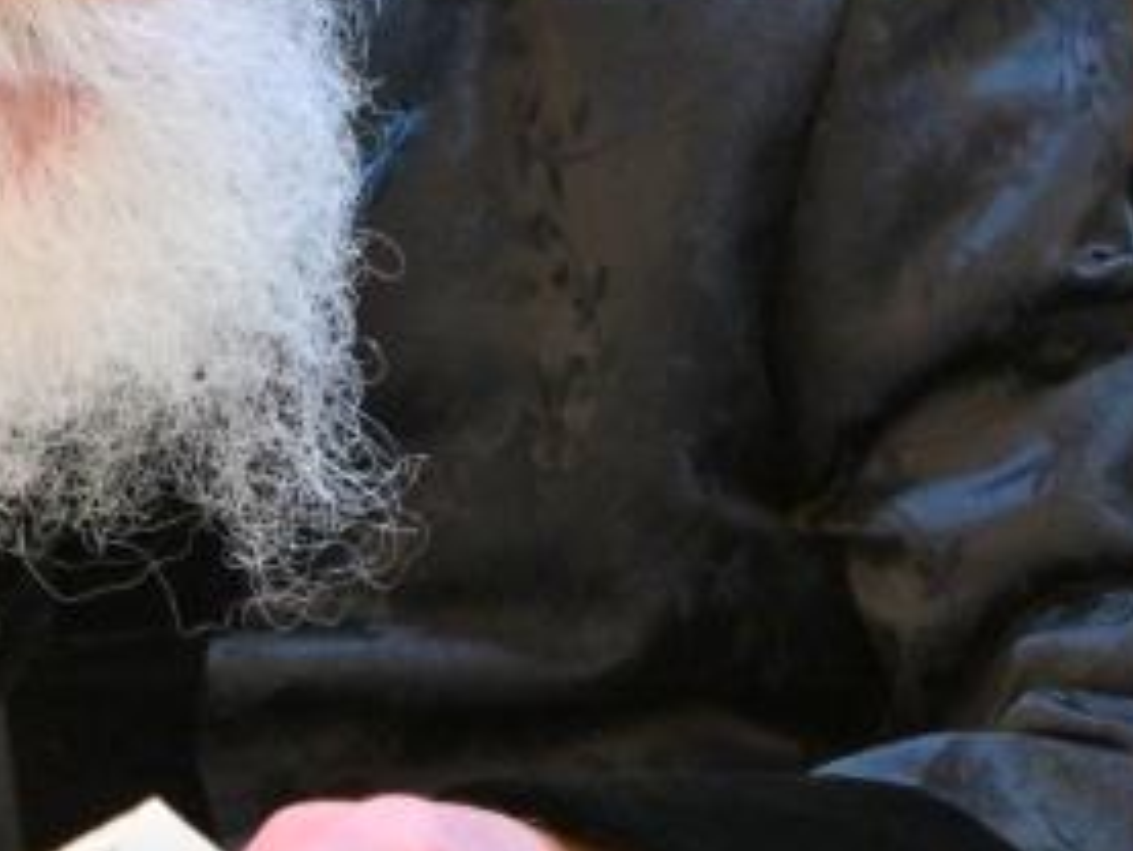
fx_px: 20957
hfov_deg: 3.1
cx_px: 78
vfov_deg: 2.3
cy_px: -172
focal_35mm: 640
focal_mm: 120
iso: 2000
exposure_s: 1/200
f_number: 4
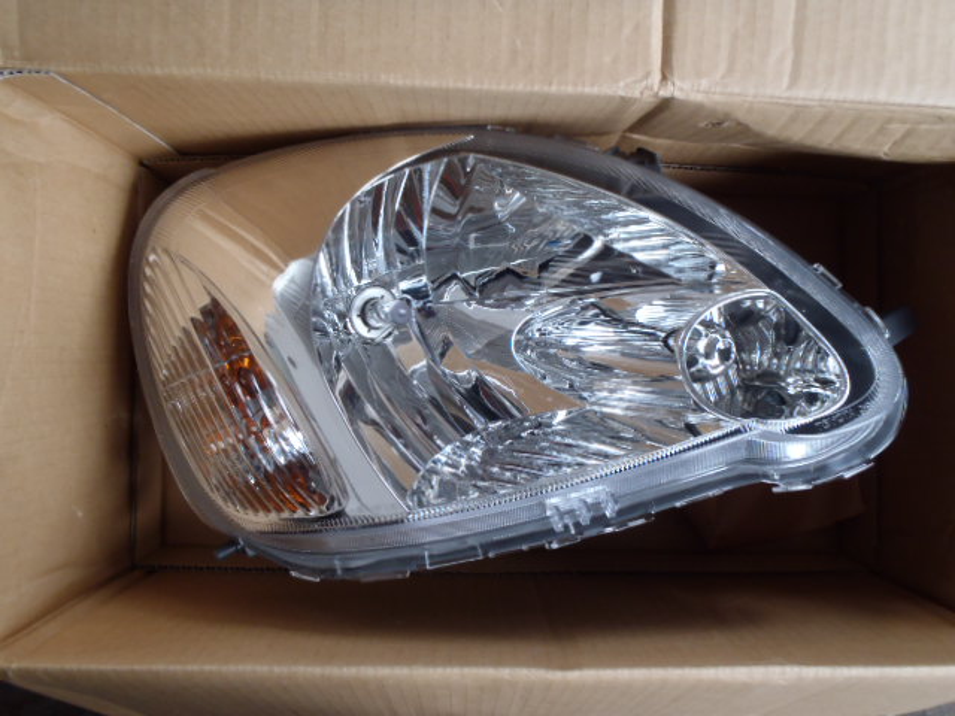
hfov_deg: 63.4
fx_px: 772
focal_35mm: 28
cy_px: 358
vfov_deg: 49.7
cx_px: 478
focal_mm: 5
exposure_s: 1/8
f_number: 3.9
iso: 200
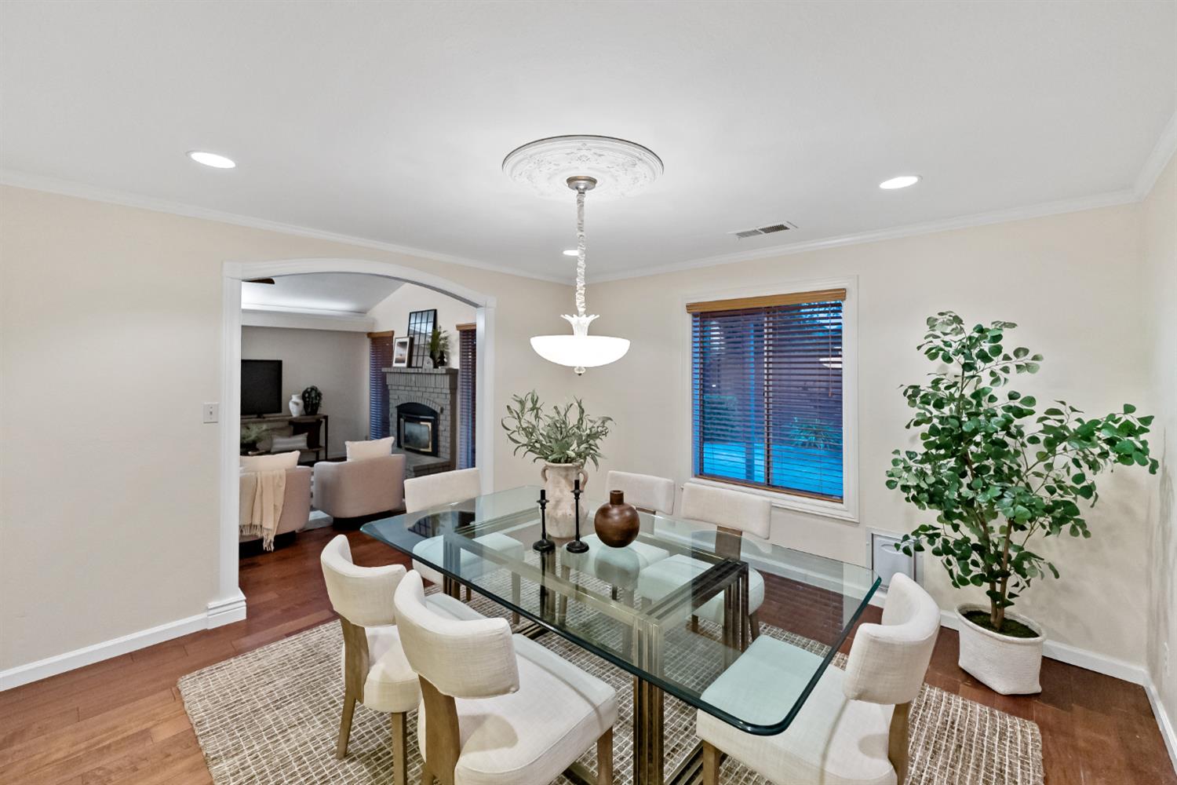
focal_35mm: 14
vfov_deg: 81.2
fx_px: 458
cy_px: 392
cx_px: 588
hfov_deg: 104.3
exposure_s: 1/160
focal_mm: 14
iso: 3200
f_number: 2.8
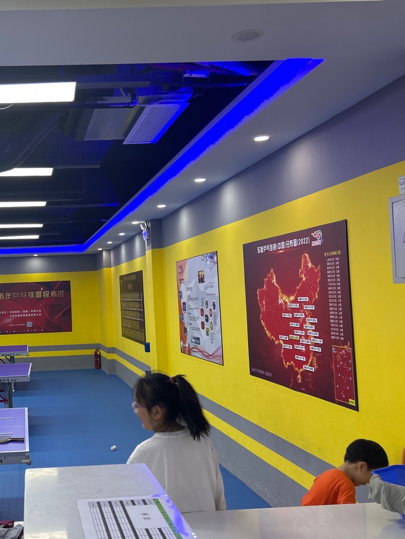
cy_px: 273
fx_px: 608
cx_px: 47
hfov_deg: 34.9
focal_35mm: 39
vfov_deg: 47.9
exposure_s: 1/100
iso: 64
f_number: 1.5
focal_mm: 5.7
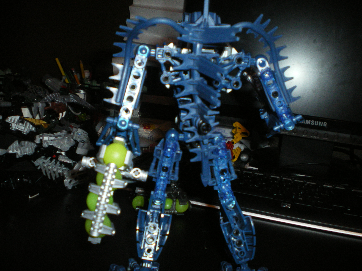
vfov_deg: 37.7
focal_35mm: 38
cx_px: 181
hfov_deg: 49.0
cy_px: 136
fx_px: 397
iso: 250
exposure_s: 1/50
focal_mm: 6.3
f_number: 3.1
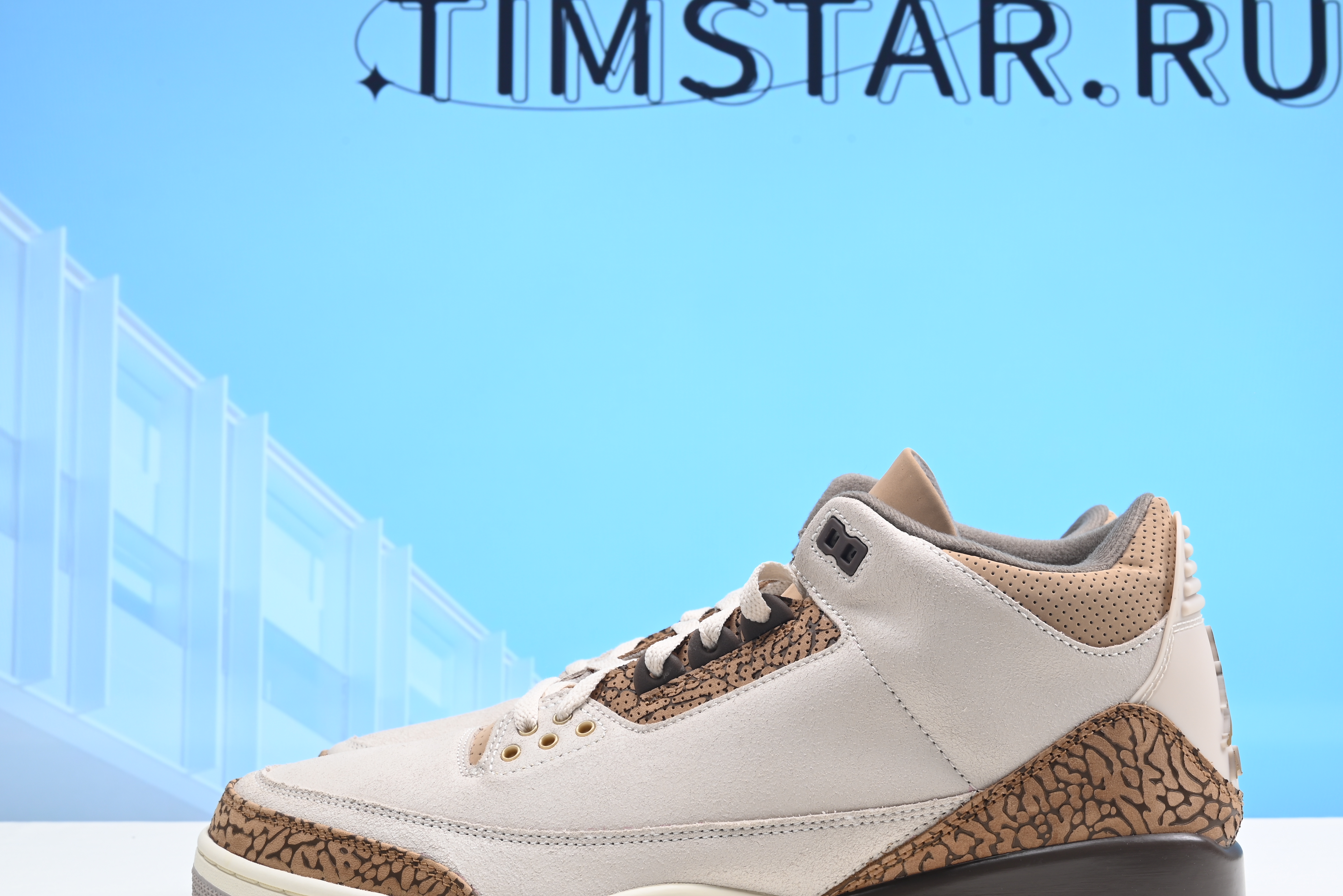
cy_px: 410
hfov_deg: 35.0
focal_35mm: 57
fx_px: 2127
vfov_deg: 23.8
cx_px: 731
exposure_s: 1/2
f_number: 16
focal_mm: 44
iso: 100
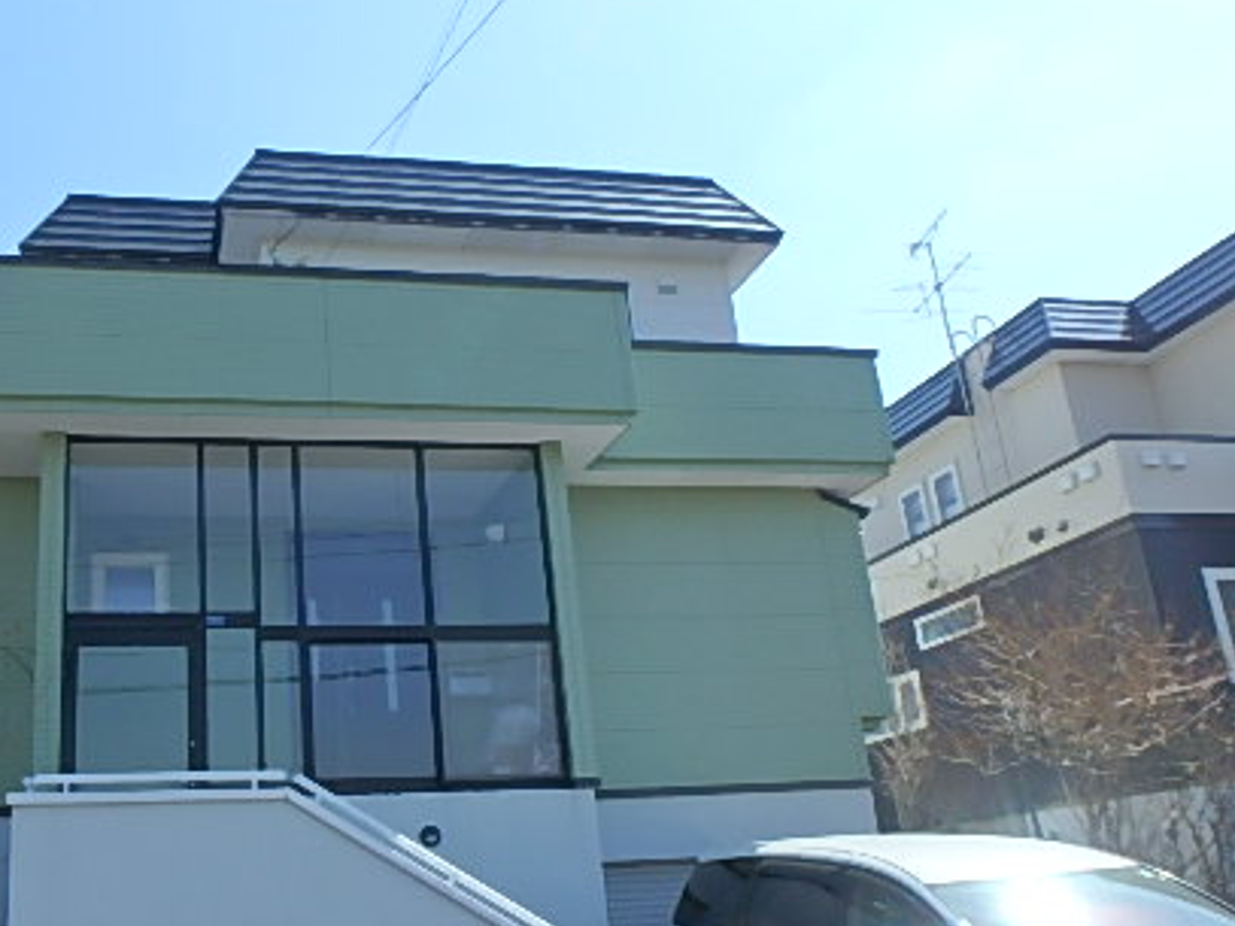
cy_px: 586
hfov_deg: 53.0
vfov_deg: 42.6
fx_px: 1177
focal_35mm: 33
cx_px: 316
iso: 125
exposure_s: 1/400
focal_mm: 3.7
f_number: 6
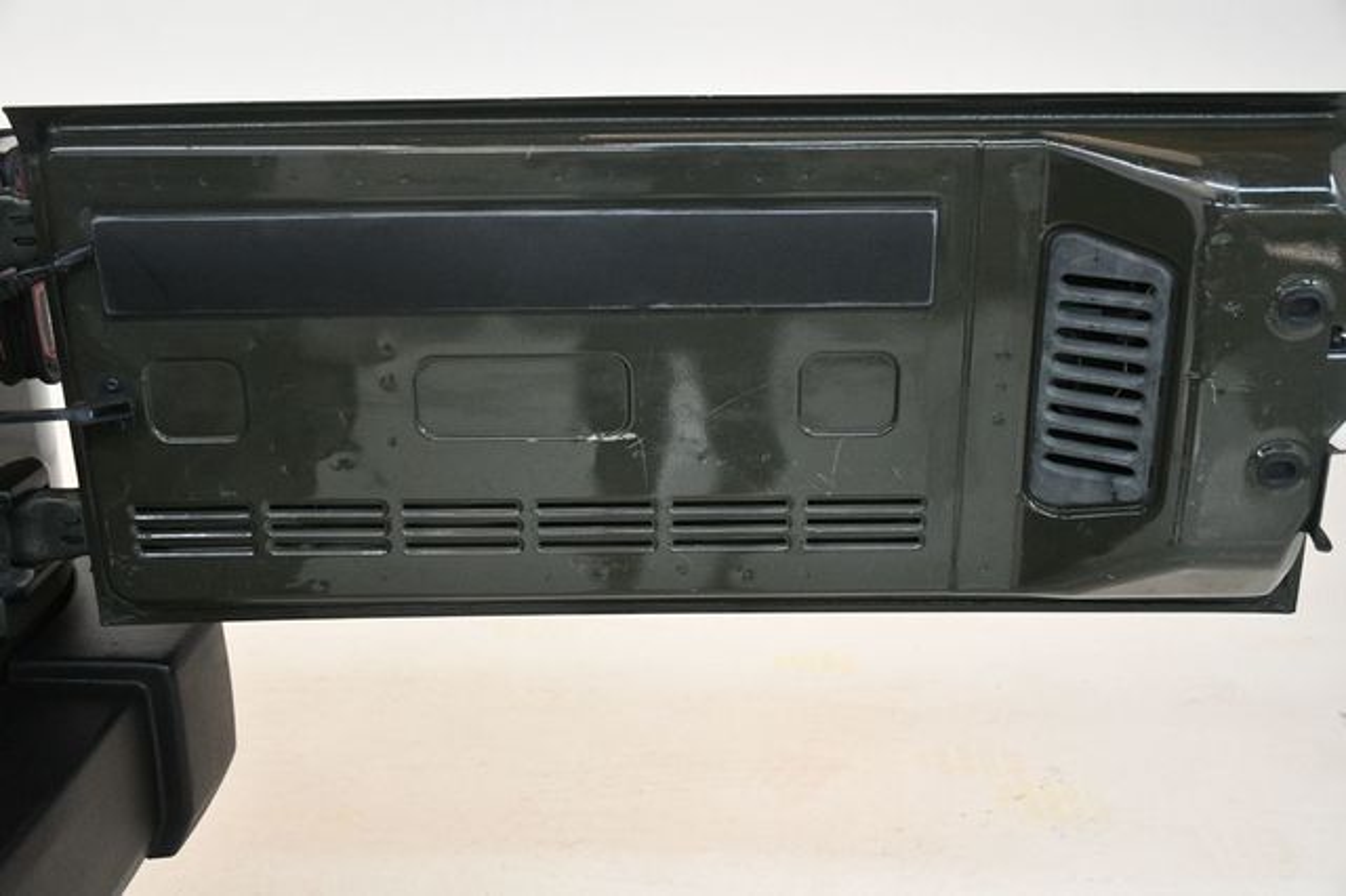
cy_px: 448
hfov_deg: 53.2
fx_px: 1345
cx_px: 673
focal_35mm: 36
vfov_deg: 36.8
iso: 2500
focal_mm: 24
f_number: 3.8
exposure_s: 1/125
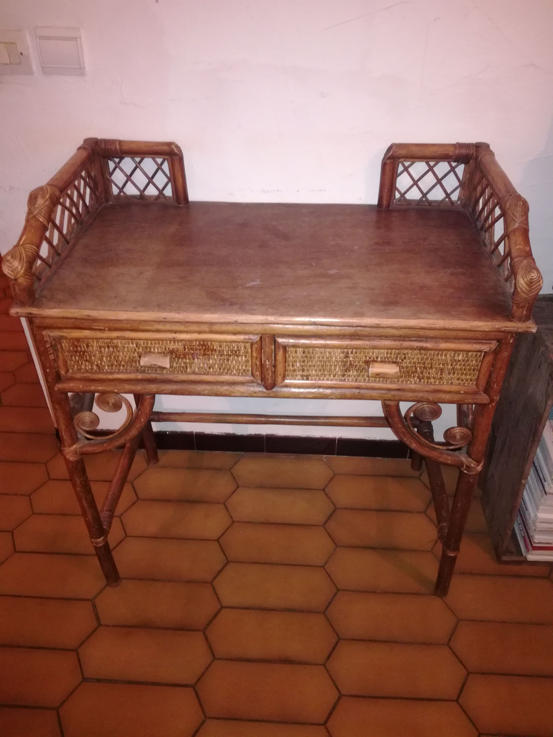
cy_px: 368
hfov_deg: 51.4
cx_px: 276
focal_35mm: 27
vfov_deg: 65.3
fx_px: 575
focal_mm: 3.79
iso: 640
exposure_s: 1/20
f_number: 2
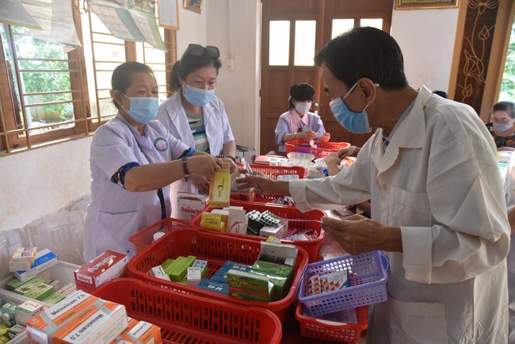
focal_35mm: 24
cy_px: 172
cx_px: 258
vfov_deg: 53.2
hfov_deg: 73.7
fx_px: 343
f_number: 5.6
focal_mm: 24
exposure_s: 1/125
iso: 2000
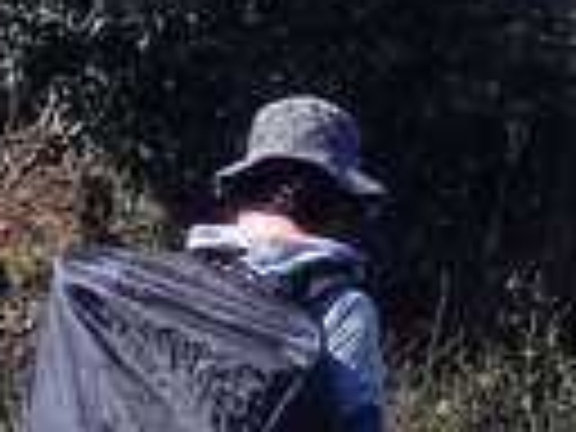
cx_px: 279
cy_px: -466
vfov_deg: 6.4
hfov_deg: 8.8
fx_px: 3727
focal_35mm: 224
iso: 160
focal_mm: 7.3
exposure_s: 1/290
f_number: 5.6
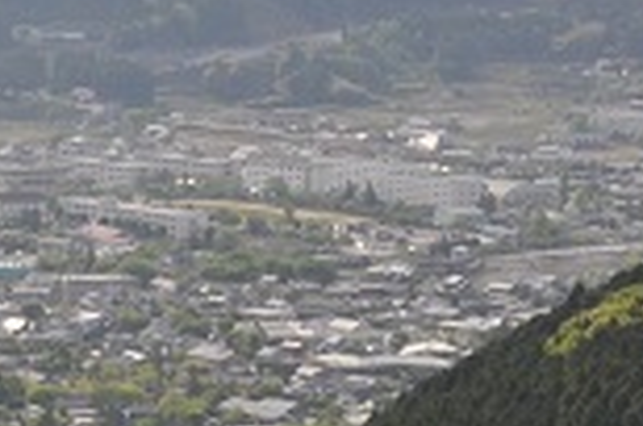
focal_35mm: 274
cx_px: -831
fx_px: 4877
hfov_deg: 7.1
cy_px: 215
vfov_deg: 5.0
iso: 200
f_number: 22
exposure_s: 1/80
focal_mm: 35
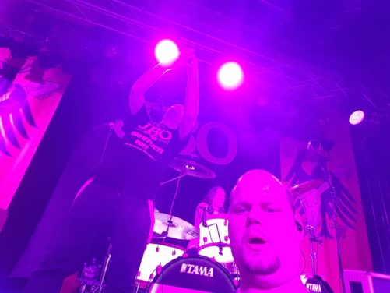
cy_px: 146
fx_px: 237
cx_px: 195
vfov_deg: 63.5
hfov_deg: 79.0
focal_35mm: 21
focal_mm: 2.1
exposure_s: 1/33
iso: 160
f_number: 1.7
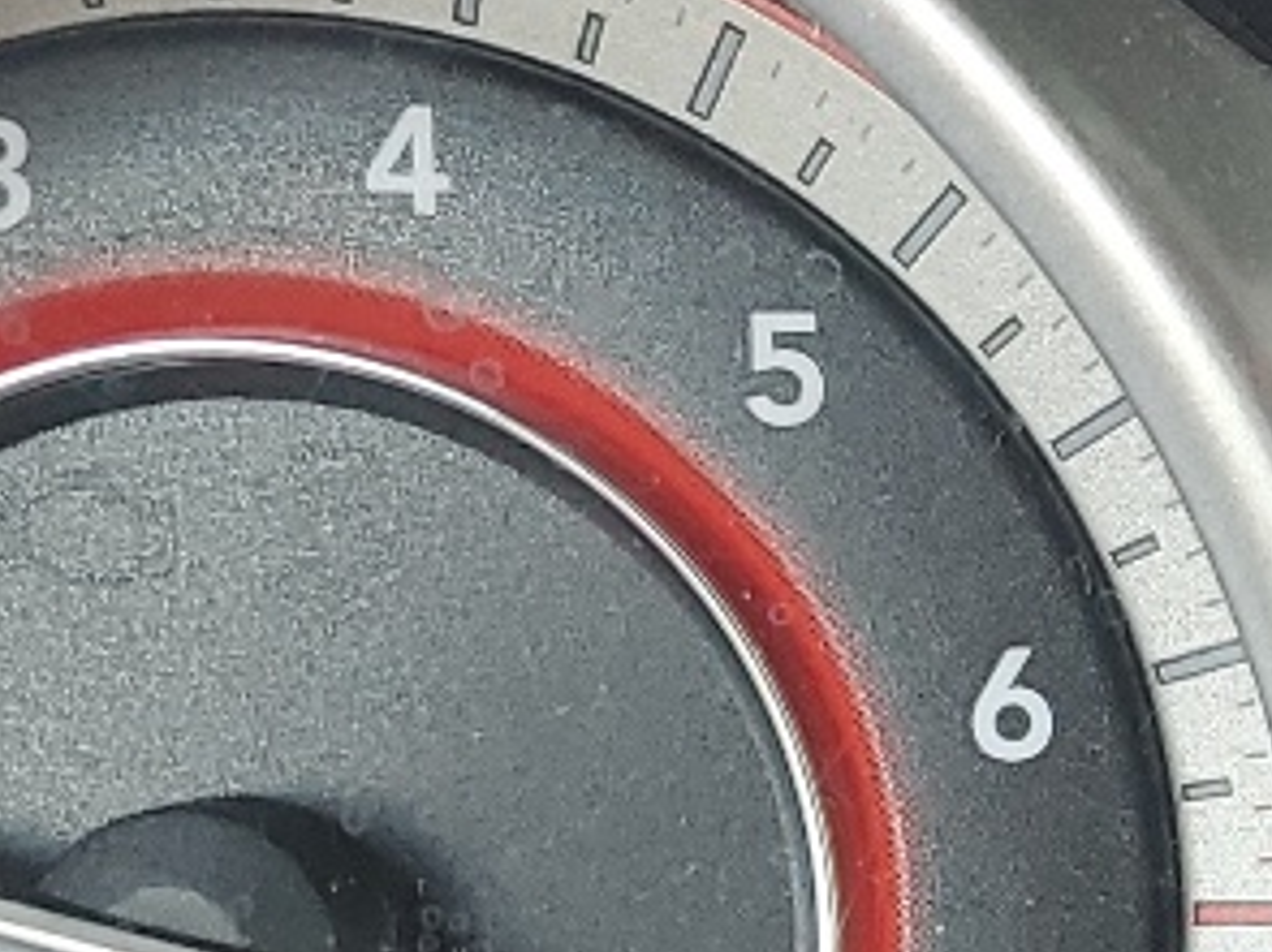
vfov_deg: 10.5
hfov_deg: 12.8
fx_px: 5179
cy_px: 715
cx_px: 2268
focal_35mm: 141
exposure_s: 1/120
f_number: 1.5
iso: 55
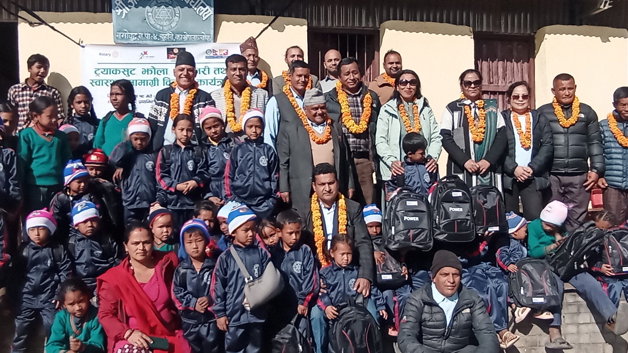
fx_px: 350
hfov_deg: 83.8
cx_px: 315
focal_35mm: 21
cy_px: 159
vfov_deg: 53.5
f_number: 2.2
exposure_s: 1/1529
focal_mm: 1.65
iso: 50
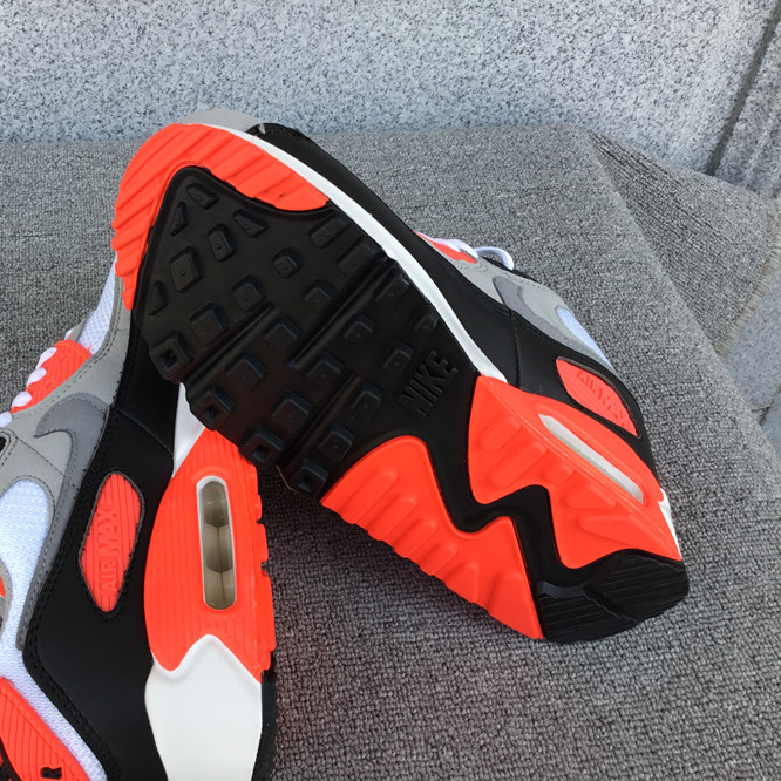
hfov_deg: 44.3
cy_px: 393
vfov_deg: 44.9
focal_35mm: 37
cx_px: 263
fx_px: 944
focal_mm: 3.3
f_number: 2.4
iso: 25
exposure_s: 1/155
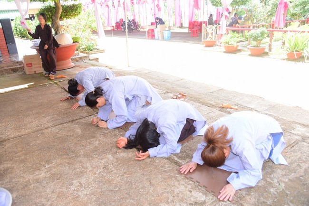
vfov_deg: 48.0
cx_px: 154
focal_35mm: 27
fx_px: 232
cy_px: 103
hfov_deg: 67.4
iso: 500
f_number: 4
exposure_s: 1/200
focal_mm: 27
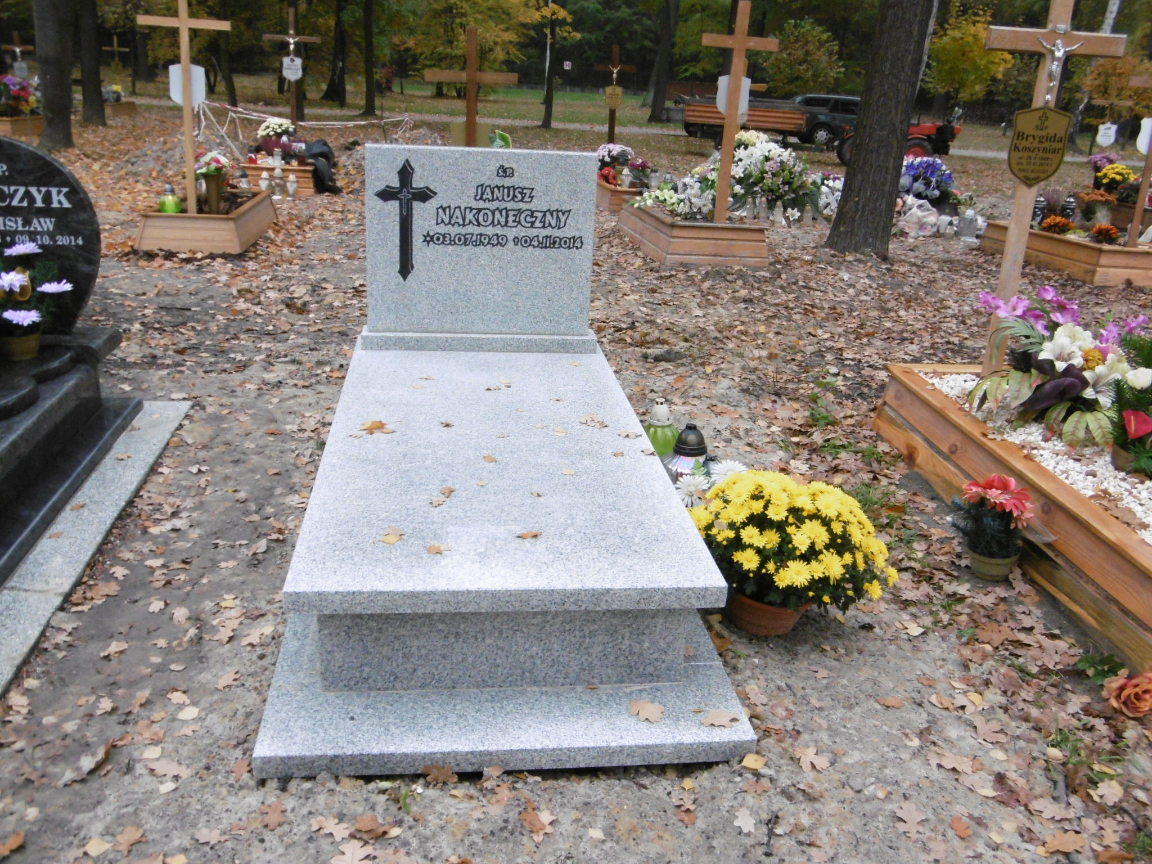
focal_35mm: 32
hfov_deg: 56.8
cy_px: 432
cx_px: 576
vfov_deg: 44.2
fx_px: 1065
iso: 250
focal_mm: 5.8
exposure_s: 1/60
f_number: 3.5
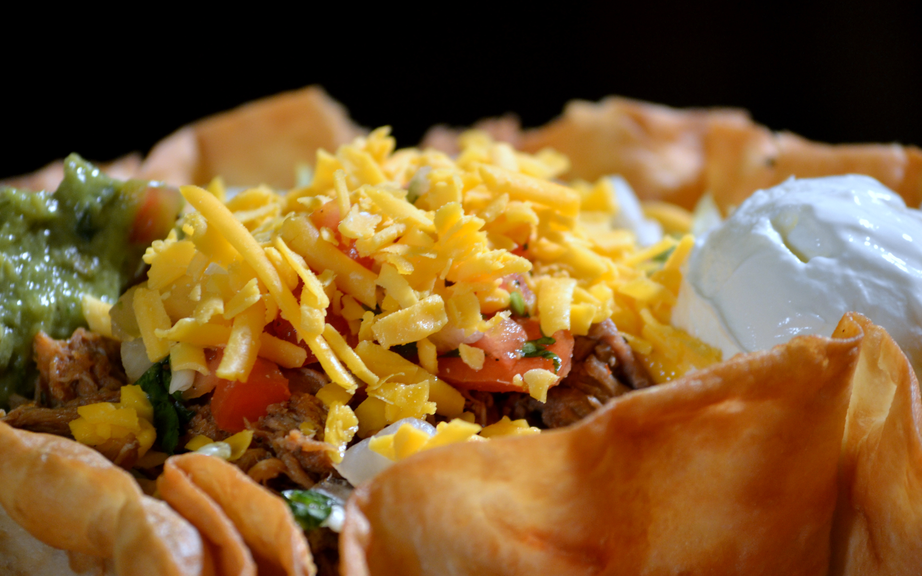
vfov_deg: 5.6
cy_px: 296
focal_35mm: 233
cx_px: 419
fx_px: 5854
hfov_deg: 9.0
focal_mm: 122
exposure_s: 1/125
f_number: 4.8
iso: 500
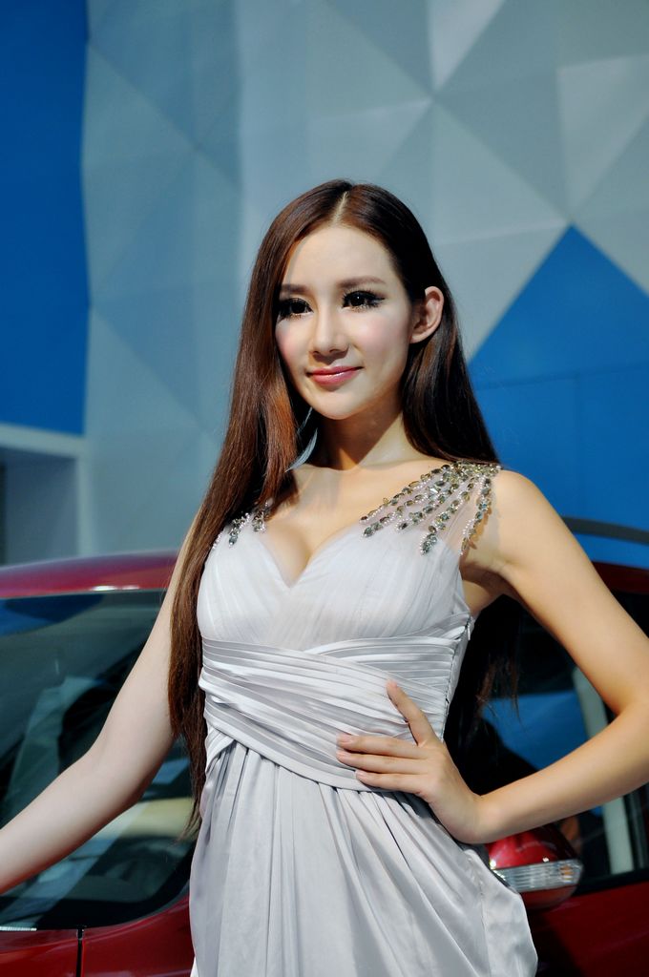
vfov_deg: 22.6
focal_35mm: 90
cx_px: 324
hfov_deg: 15.1
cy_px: 488
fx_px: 2440
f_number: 5
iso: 400
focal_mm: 60
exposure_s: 1/200
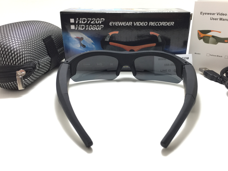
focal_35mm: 32
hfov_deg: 56.7
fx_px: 211
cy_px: 79
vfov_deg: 44.1
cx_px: 124
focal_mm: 4.15
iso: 40
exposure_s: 1/33
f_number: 2.2
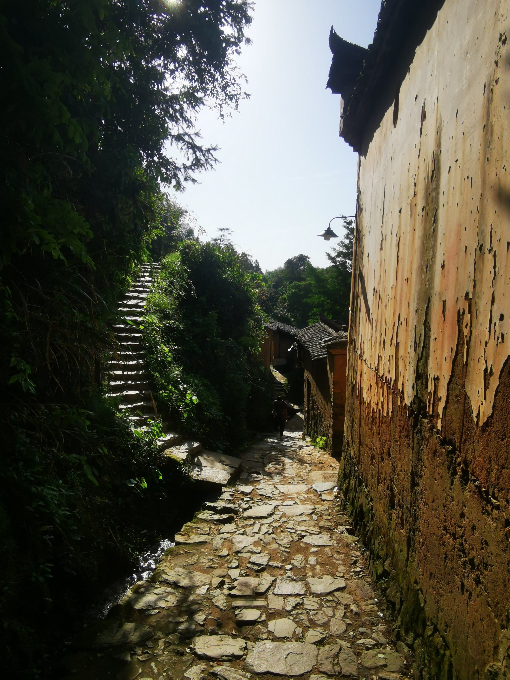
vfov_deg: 81.7
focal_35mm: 20
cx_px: 255
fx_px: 393
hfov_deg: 66.0
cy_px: 340
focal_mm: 2.26
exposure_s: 1/2000
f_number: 2.2
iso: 50
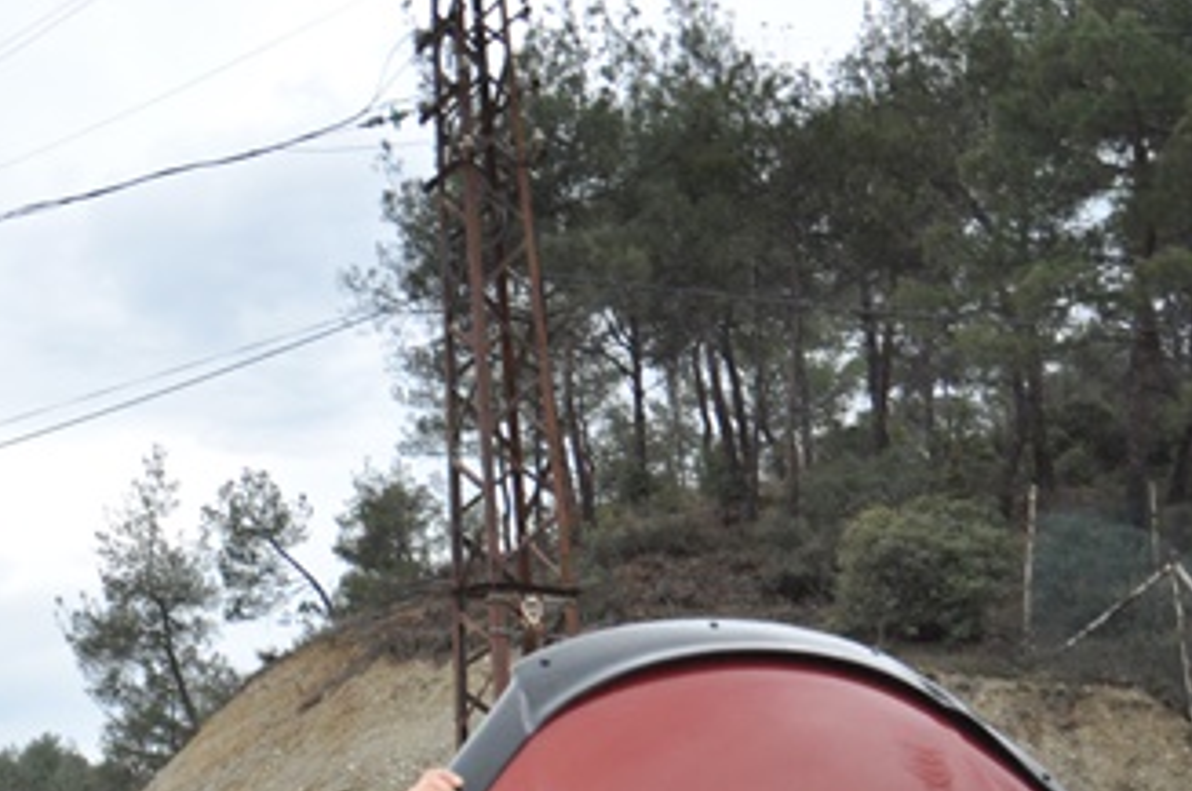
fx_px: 2182
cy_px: 960
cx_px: 87
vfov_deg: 19.3
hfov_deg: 29.1
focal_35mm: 66
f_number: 3.8
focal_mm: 18
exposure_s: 1/200
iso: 640
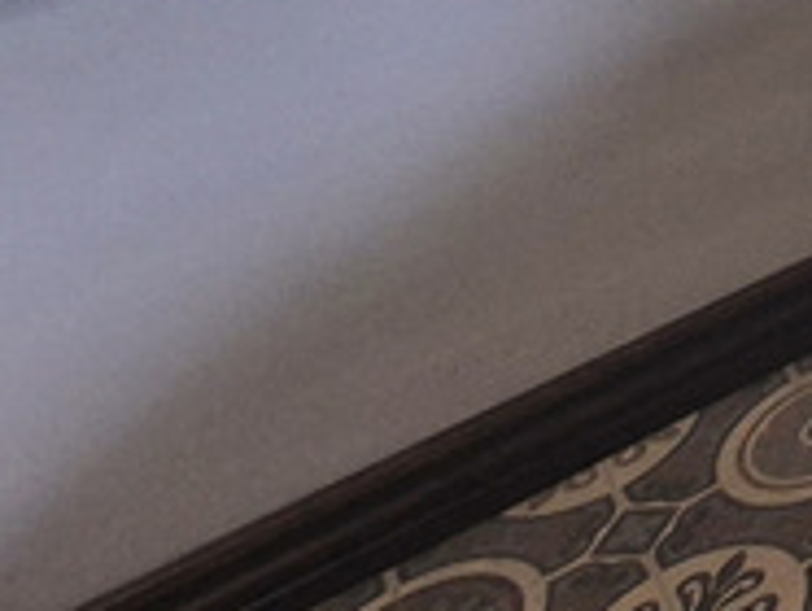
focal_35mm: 67
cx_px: 1956
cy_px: -938
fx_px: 1574
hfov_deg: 15.2
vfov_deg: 13.7
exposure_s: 1/50
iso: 160
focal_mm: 2.2
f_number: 2.2
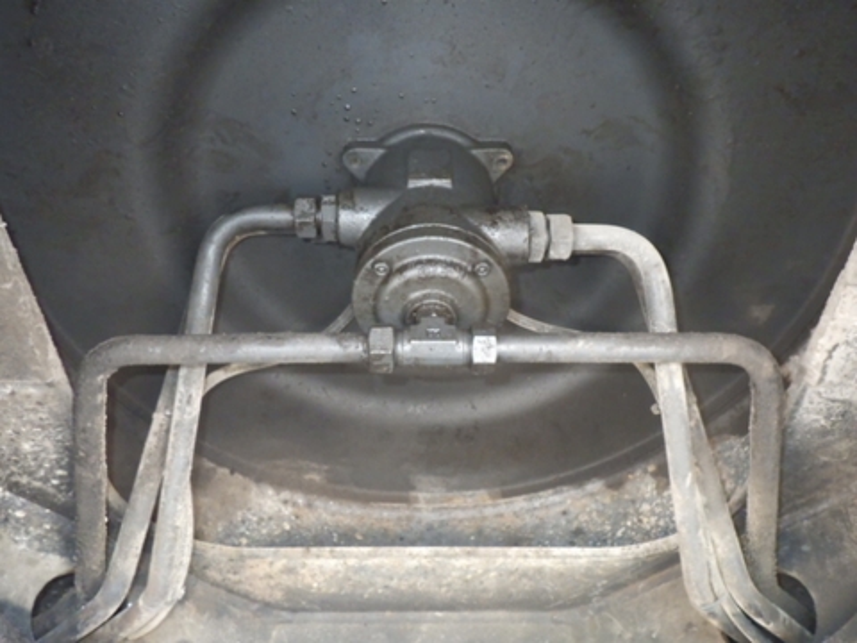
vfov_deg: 49.7
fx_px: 693
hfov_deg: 63.4
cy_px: 322
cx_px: 428
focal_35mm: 28
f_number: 3.5
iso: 1250
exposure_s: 1/40
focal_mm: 5
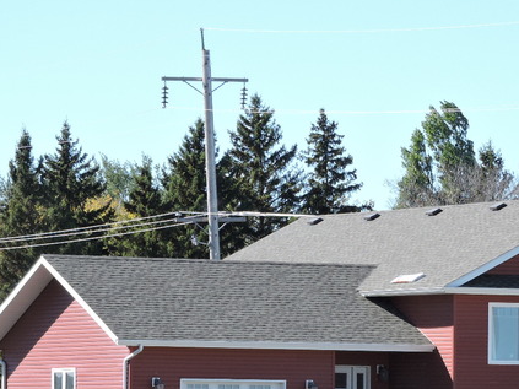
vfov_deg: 4.5
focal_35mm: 329
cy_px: 318
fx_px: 4931
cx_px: 385
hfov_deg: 6.0
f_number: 5.3
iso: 100
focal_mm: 32.2
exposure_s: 1/250
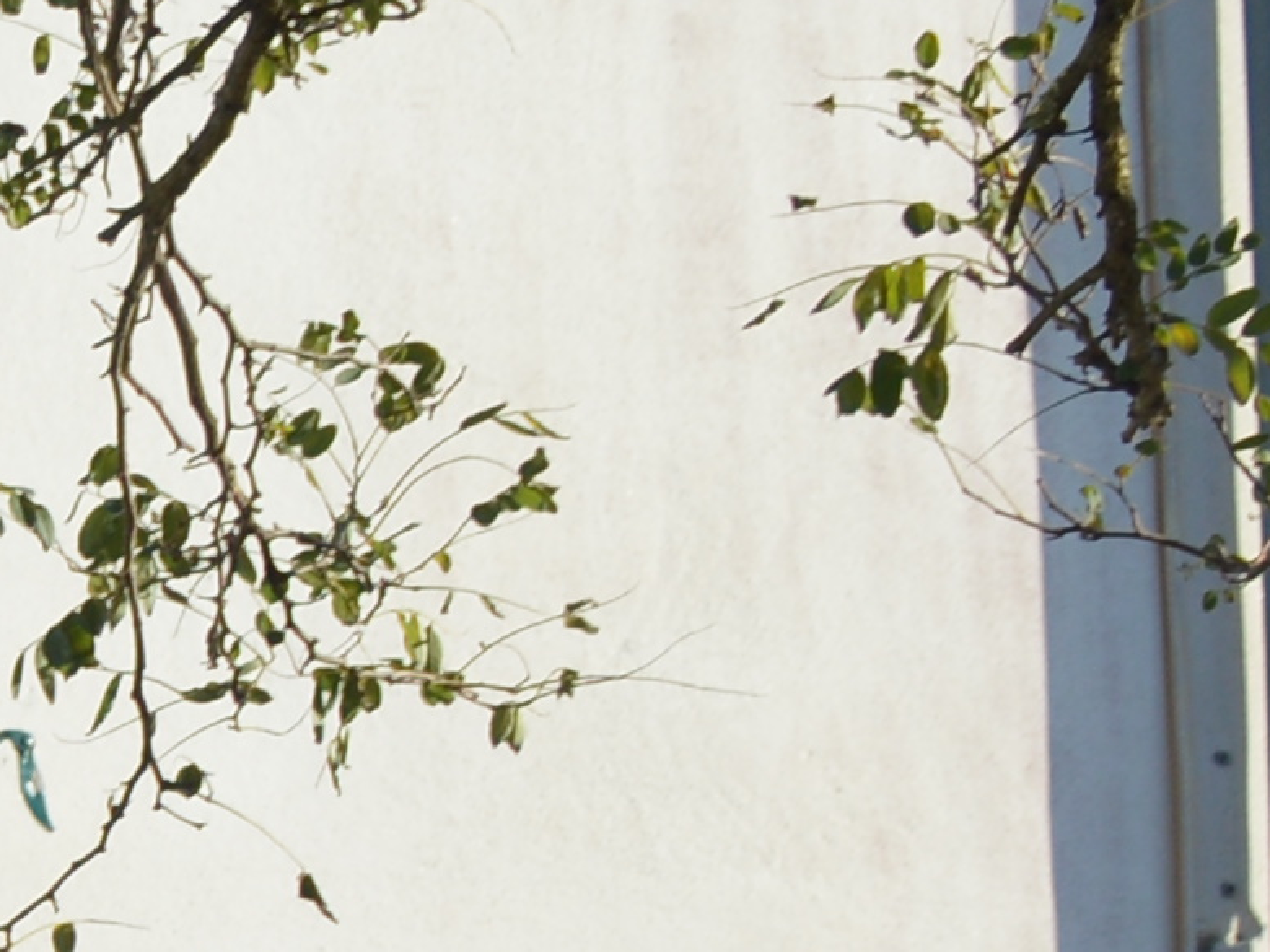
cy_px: 2750
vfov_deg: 6.8
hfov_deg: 8.2
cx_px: -2669
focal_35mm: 200
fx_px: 7338
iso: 100
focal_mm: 18
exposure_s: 1/250
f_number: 8
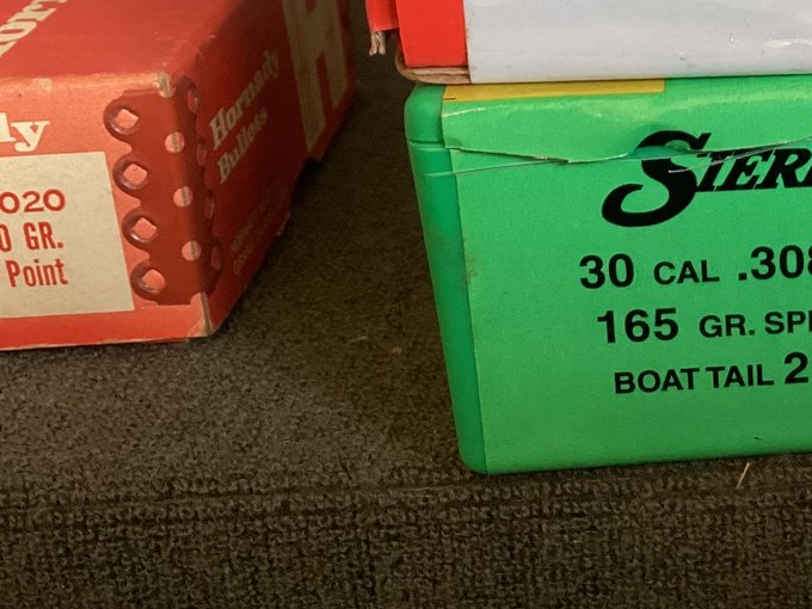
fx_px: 1619
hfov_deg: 26.5
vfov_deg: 20.8
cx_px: 826
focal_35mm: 69
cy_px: 51
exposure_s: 1/50
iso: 160
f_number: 2.4
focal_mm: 3.3
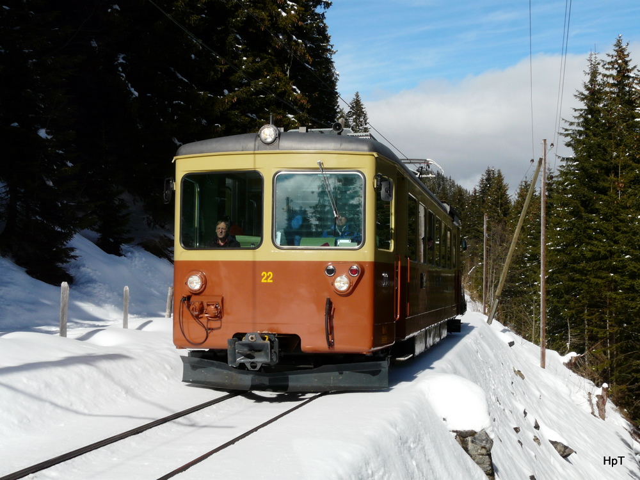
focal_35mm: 51
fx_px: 943
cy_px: 240
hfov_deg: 37.5
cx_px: 320
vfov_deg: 28.6
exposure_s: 1/400
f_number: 8
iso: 100
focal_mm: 8.3
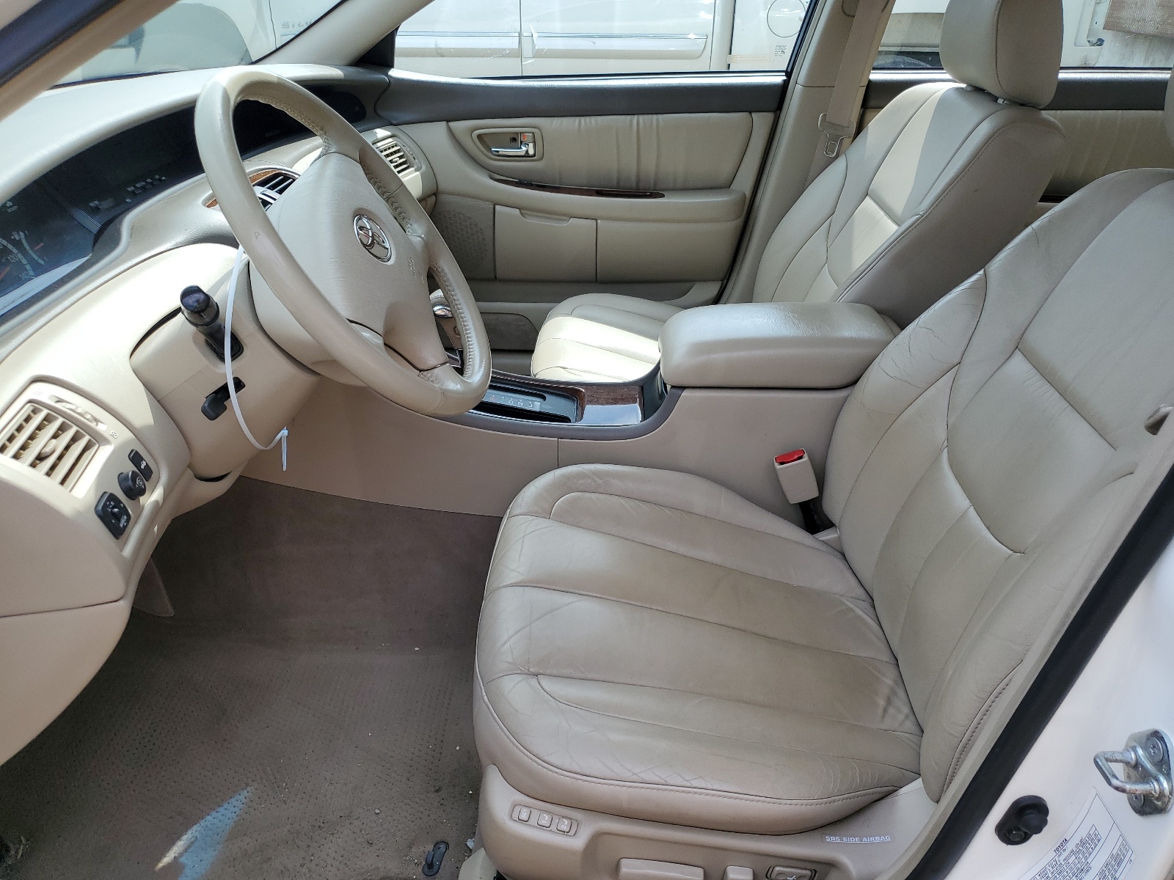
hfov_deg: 67.3
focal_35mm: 26
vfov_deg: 53.1
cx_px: 587
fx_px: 882
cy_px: 440
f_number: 1.5
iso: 50
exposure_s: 1/769
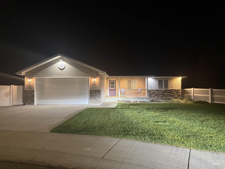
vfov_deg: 56.8
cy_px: 84
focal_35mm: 24
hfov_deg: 71.6
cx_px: 112
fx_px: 156
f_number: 1.78
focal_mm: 6.76
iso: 800
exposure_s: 1/40
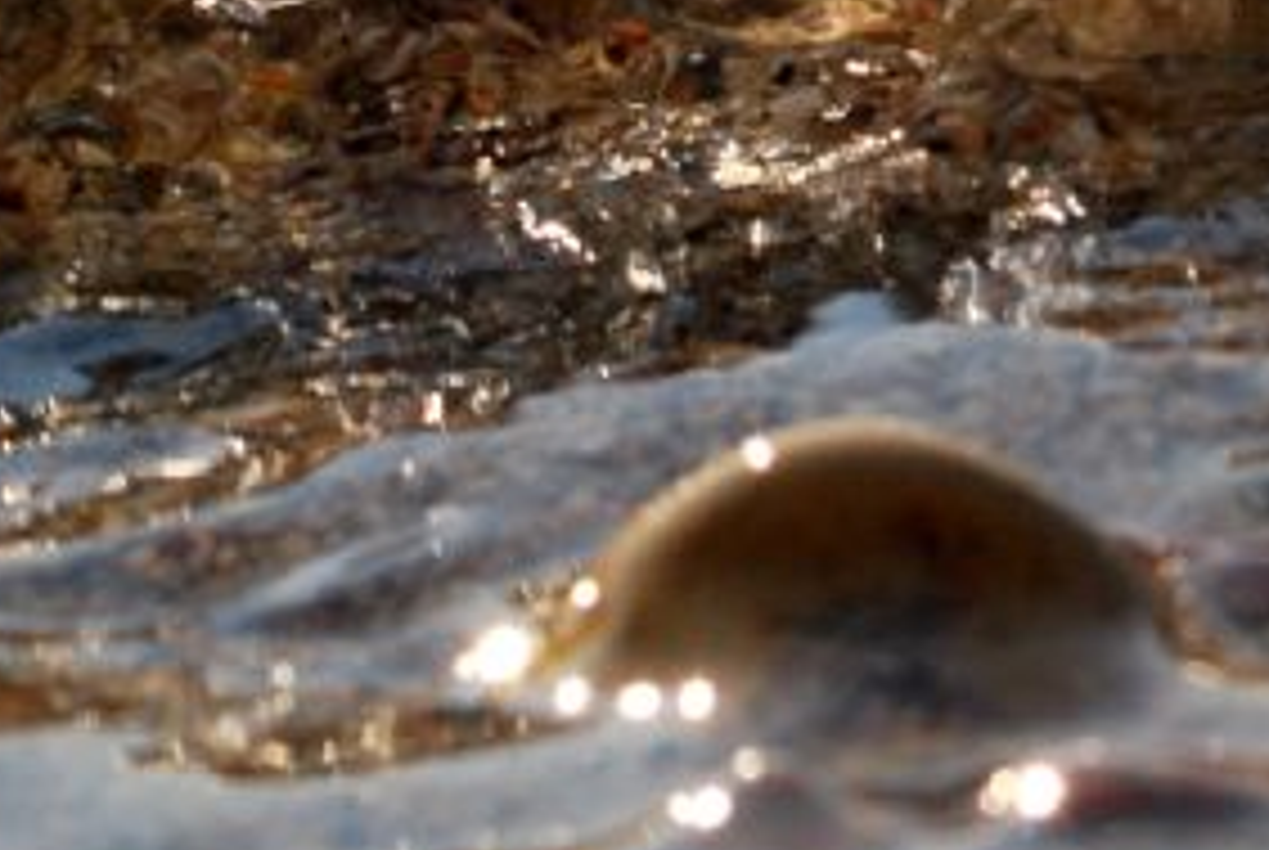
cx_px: 1296
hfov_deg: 6.8
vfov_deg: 4.6
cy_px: -344
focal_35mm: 300
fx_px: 10585
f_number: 14
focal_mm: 55
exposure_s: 1/800
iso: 400
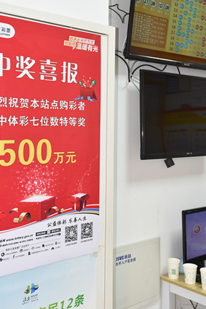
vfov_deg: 39.3
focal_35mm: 50
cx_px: 99
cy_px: 115
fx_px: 429
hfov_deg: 27.0
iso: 800
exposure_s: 1/100
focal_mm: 35
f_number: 5
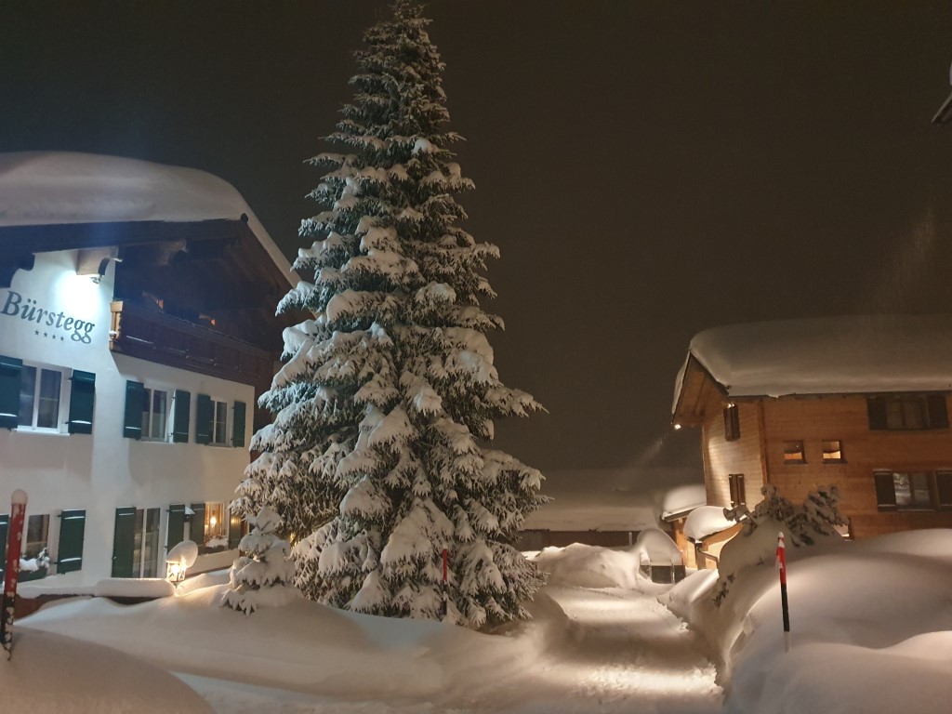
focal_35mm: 26
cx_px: 476
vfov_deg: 53.1
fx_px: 715
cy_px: 357
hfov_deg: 67.3
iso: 640
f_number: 1.5
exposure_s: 1/13
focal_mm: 4.32
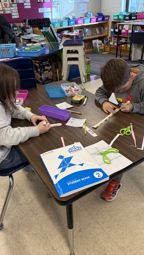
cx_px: 66
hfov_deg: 40.2
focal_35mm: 29
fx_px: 197
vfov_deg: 66.1
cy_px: 128
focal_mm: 5.96
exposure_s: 1/60
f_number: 1.6
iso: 80
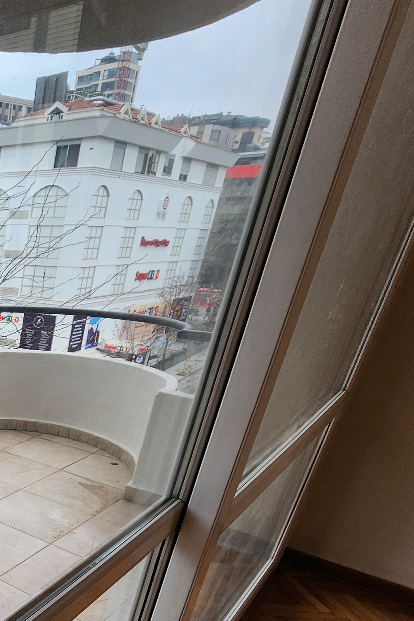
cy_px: 493
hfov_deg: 31.9
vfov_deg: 59.0
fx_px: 500
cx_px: -148
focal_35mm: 29
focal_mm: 2.2
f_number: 2.2
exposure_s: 1/100
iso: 50
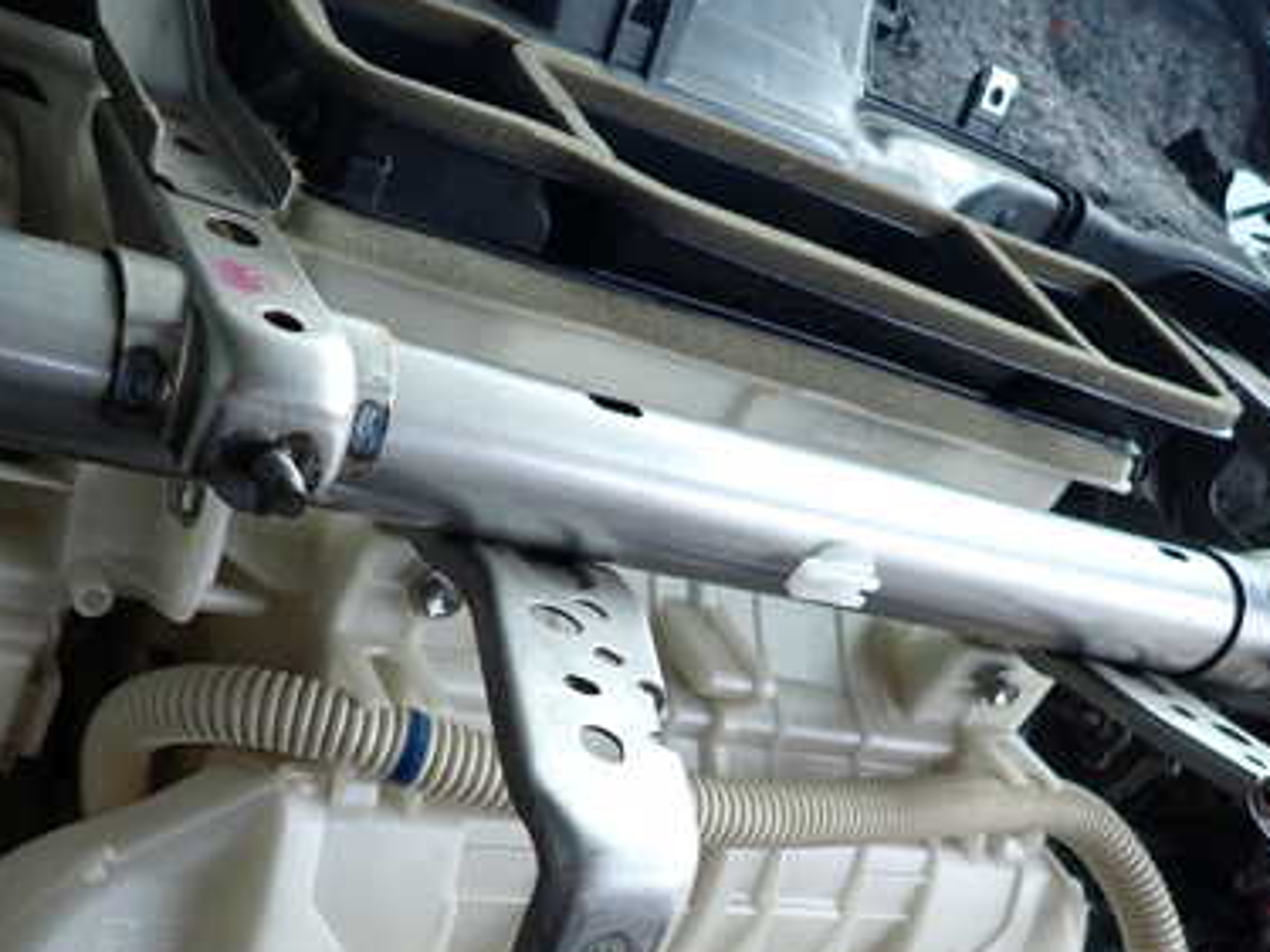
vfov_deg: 35.4
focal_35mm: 40
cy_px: 674
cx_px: 440
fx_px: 1467
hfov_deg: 46.2
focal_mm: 4.5
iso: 100
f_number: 2
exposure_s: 1/160
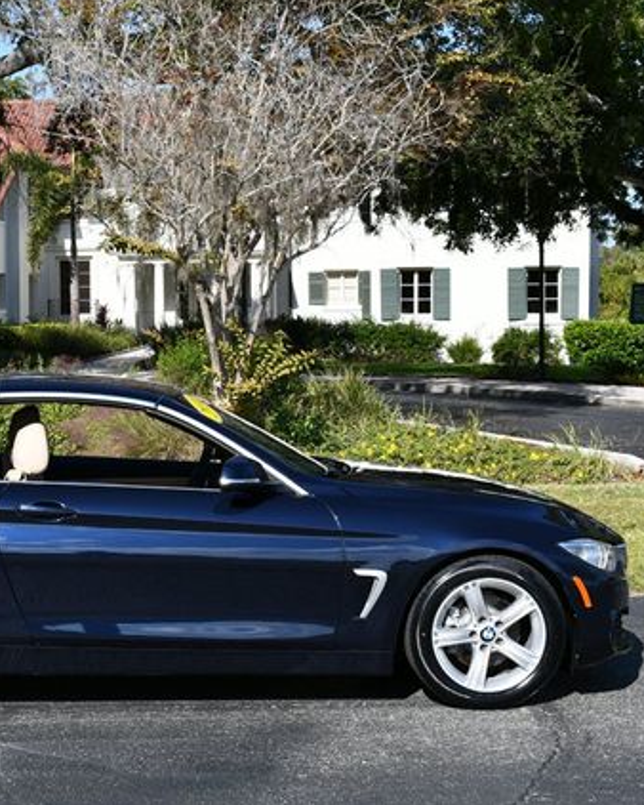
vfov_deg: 25.7
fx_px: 1762
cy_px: 401
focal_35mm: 74
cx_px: 101
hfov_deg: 20.4
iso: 100
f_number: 8
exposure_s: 1/320
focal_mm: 26
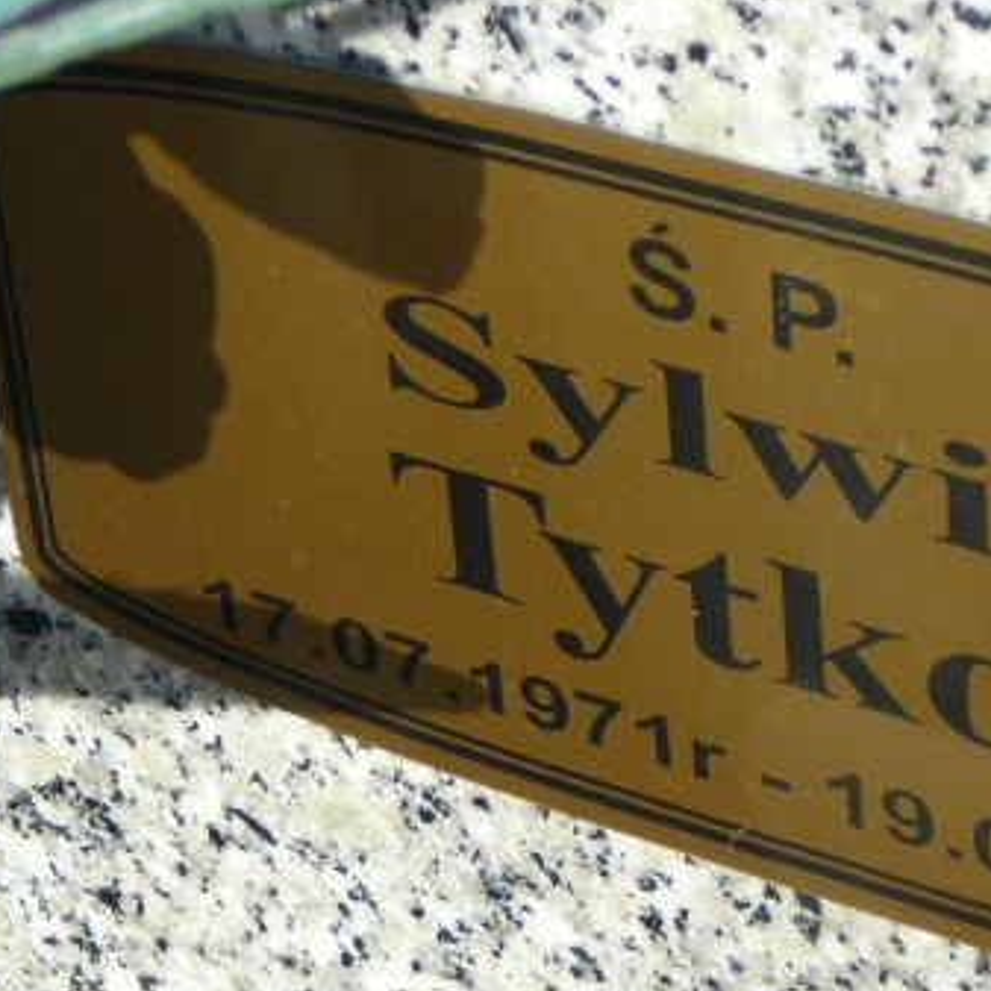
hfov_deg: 12.0
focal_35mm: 146
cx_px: 620
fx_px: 4729
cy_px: 453
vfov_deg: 12.0
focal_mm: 13
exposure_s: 1/640
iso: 80
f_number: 3.8
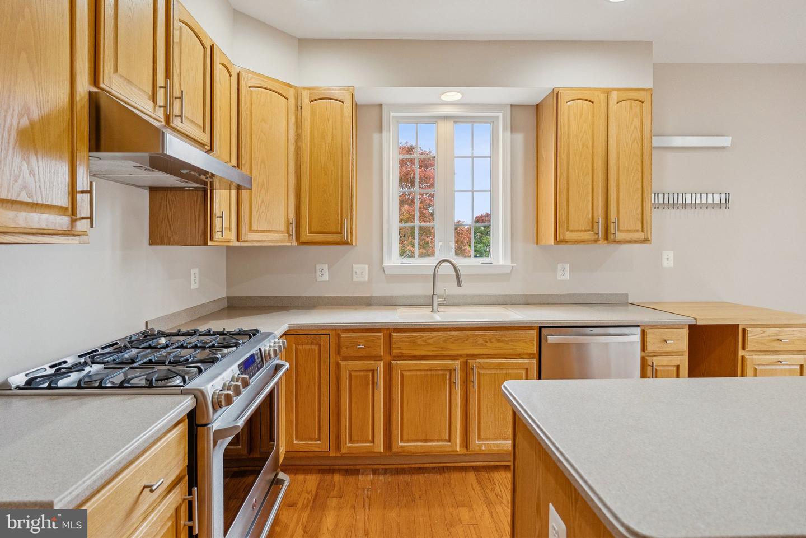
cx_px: 403
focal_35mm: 16
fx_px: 370
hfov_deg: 95.0
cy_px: 269
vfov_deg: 72.1
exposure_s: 1/125
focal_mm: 16.5
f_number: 4
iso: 1000
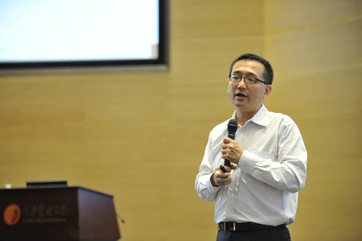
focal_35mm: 140
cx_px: 181
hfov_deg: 14.7
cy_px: 120
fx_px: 1406
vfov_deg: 9.8
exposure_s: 1/125
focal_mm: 140
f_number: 2.8
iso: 3200
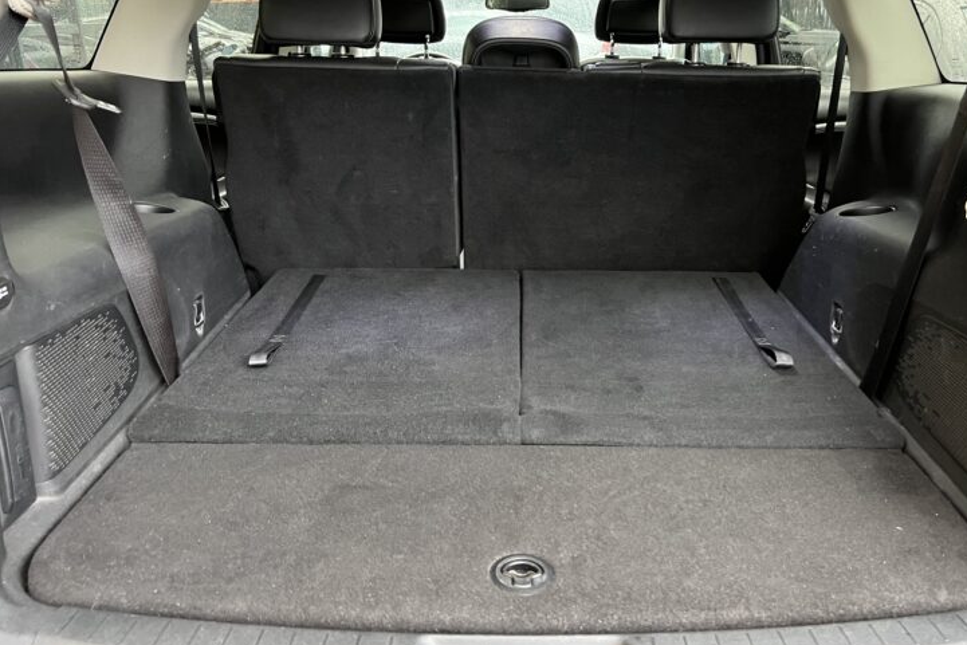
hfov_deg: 61.8
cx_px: 534
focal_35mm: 30
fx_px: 806
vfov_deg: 43.4
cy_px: 251
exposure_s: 1/40
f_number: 1.5
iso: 640
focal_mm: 5.7
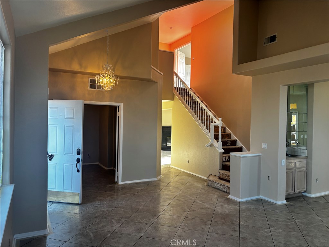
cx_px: 164
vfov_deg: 53.1
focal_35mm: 26
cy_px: 124
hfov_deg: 67.3
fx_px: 247
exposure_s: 1/120
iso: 64
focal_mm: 5.96
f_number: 1.6
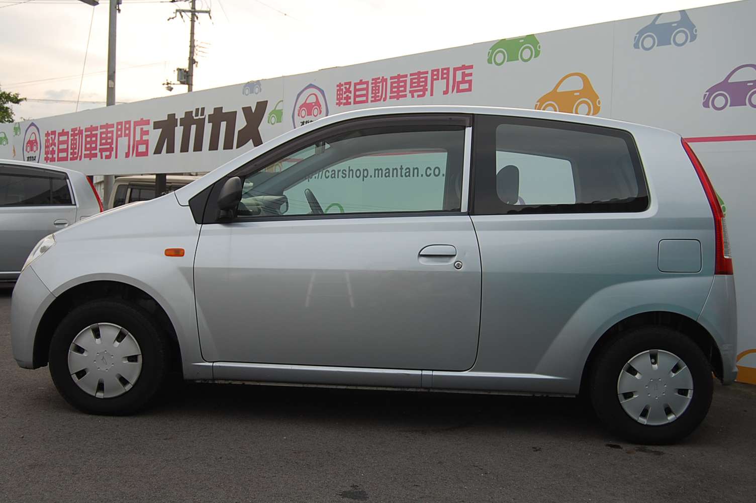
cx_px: 378
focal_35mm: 39
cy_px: 252
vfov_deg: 34.1
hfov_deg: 49.6
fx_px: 818
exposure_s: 1/125
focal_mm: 26
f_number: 5.6
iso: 200
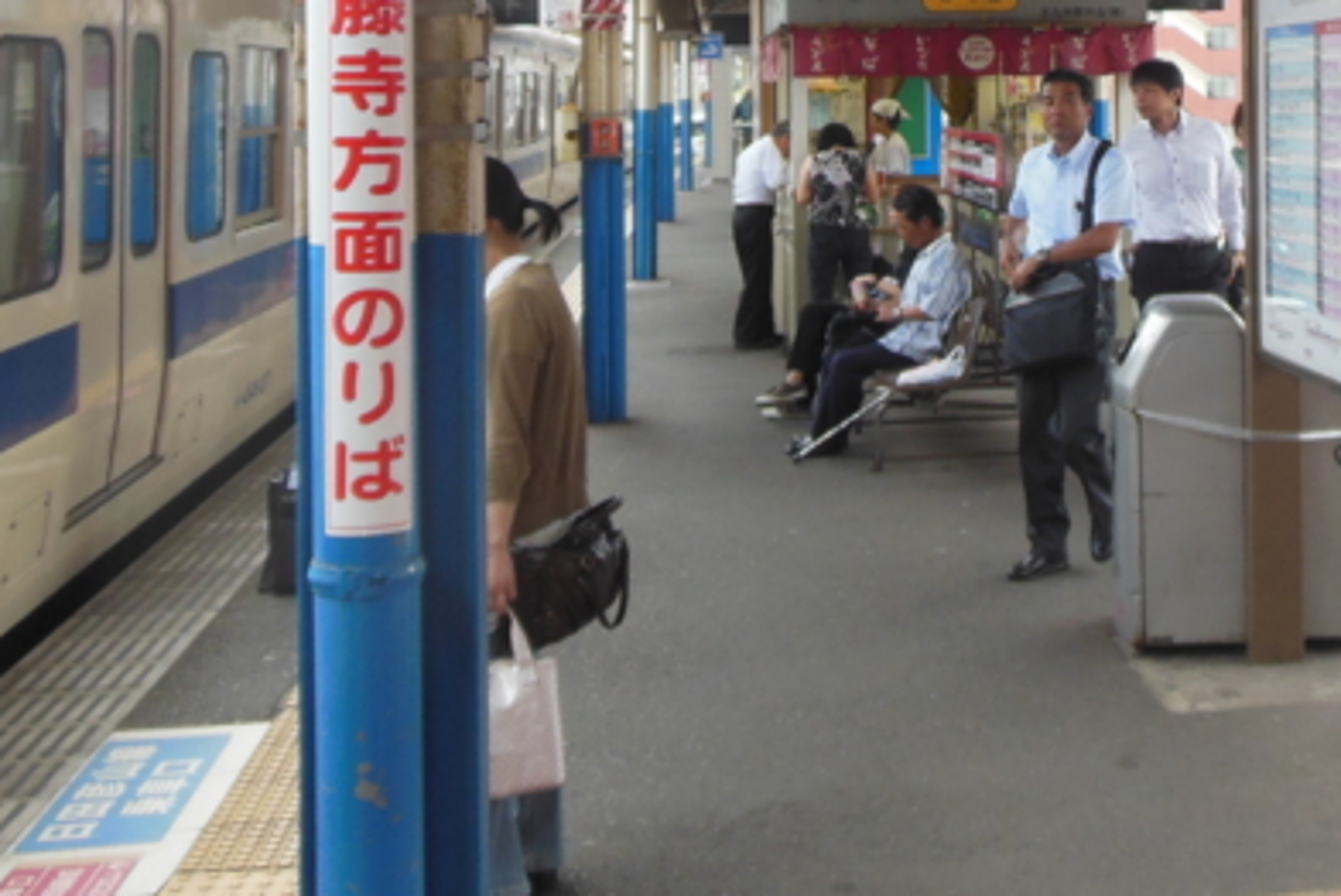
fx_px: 1976
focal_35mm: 53
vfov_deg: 24.8
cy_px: 79
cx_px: 1037
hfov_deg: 36.4
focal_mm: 4.5
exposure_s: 1/250
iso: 200
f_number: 3.2
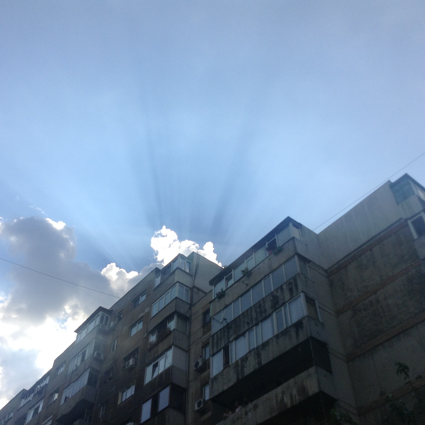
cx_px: 158
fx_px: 556
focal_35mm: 40
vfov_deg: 41.9
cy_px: 211
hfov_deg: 41.5
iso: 32
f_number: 2.4
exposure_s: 1/1704
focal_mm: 3.3
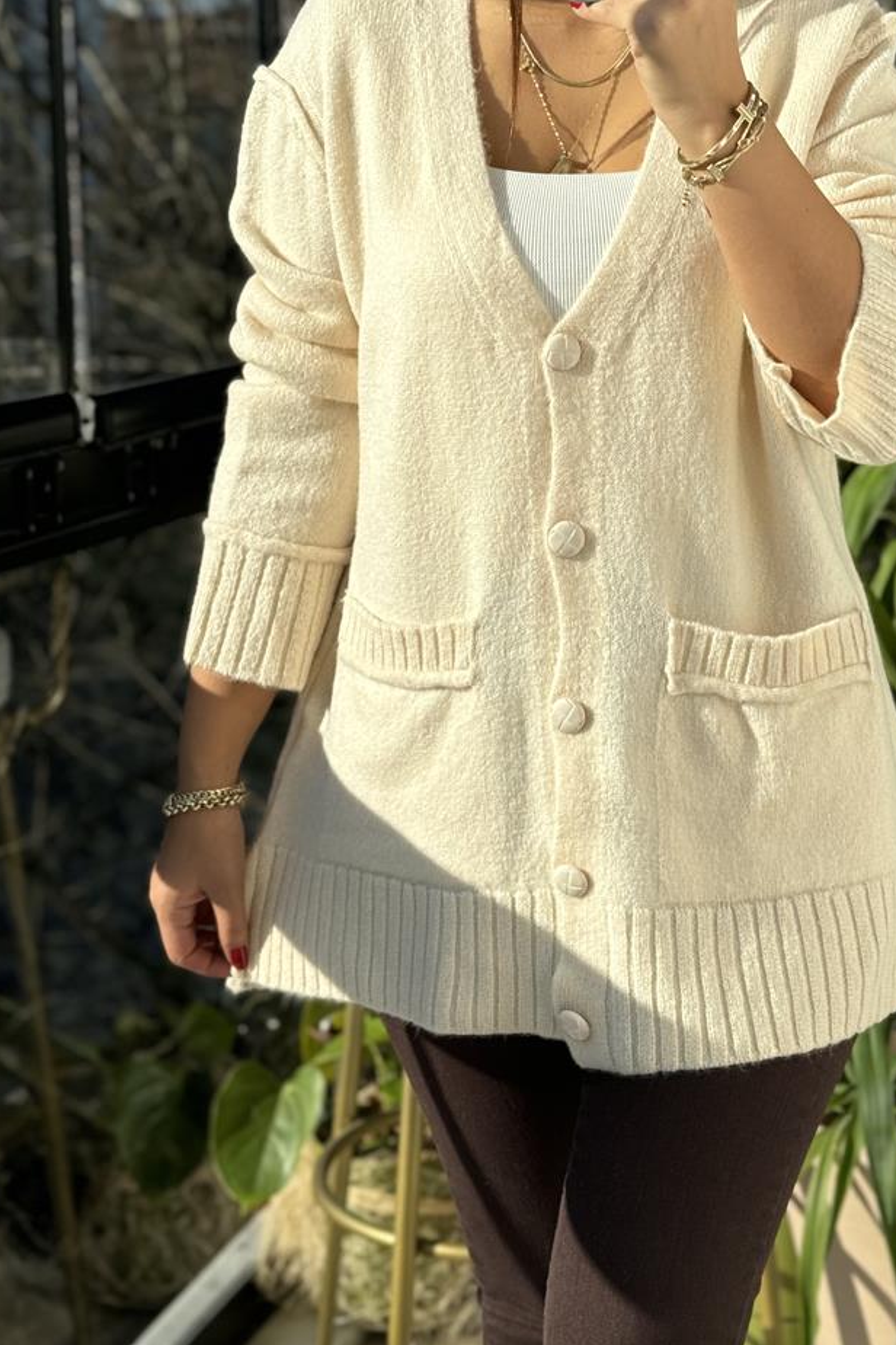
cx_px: 618
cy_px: 433
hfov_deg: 18.9
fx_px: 2688
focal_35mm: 72
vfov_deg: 27.9
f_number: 1.78
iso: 64
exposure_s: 1/1458
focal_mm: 6.76
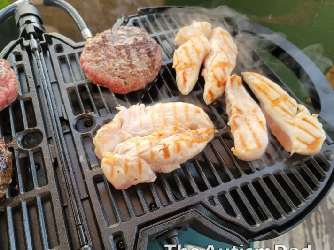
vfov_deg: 51.3
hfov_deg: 65.3
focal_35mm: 27
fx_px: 260
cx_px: 158
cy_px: 133
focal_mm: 7
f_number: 1.8
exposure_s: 1/119
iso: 250
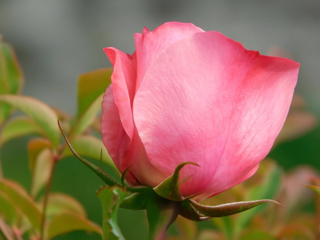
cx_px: 160
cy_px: 120
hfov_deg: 2.9
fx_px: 6342
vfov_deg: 2.2
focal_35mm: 686
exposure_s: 1/160
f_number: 6.2
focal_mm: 121.8
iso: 125
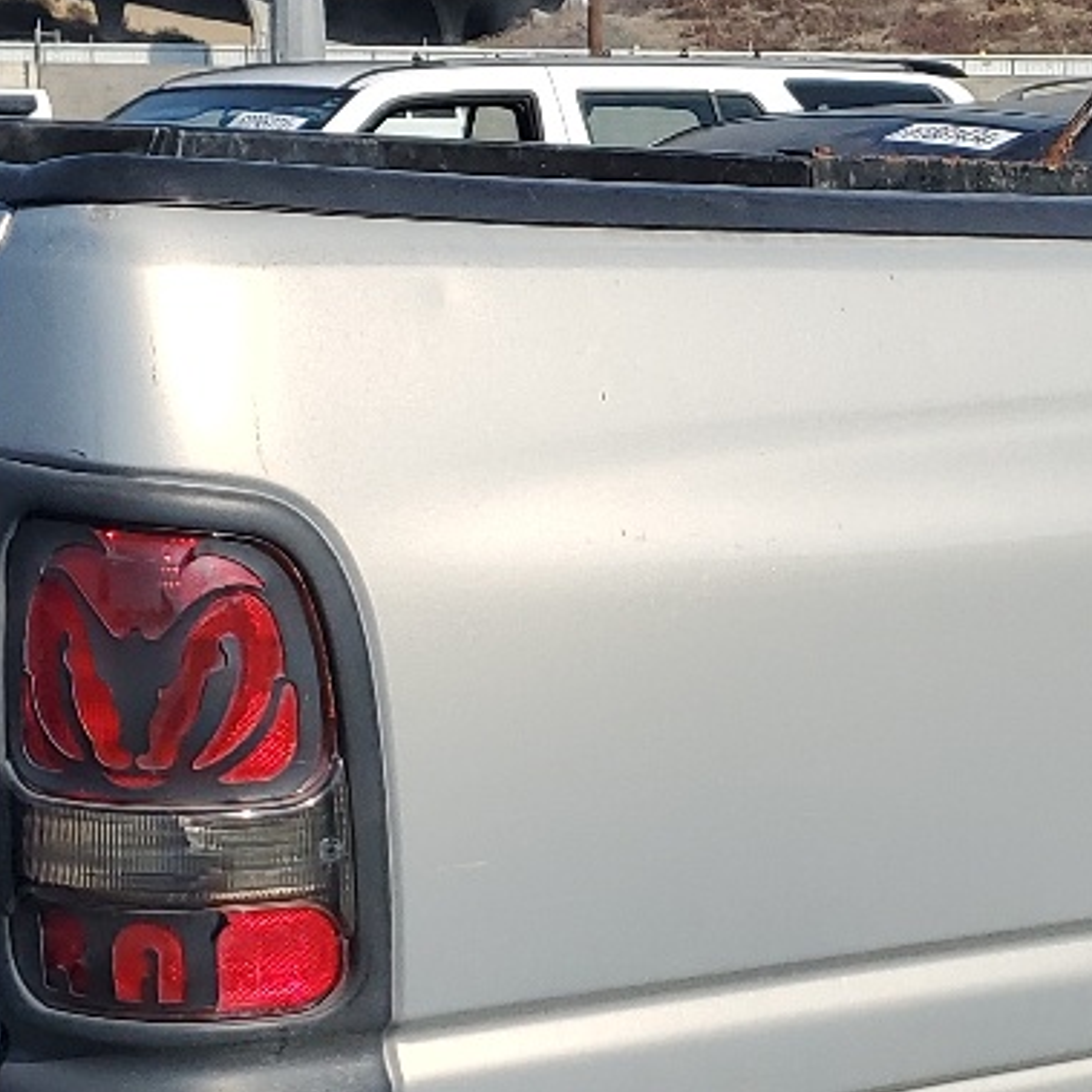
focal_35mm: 97
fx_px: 3462
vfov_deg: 17.8
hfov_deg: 17.5
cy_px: 792
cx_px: 1080
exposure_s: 1/5000
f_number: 1.5
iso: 50
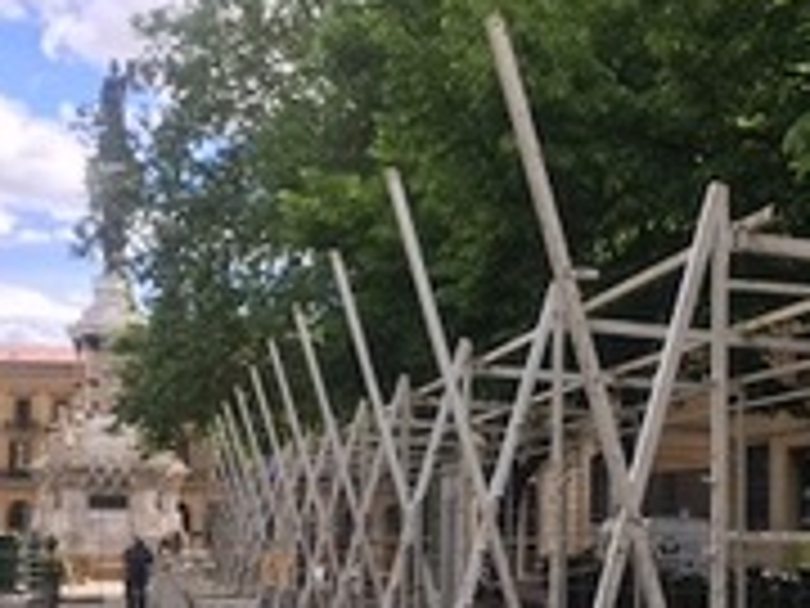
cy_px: 493
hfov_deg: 34.1
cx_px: 536
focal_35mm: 56
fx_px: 1310
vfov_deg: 25.6
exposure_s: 1/818
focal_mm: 4.15
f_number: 2.2
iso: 25
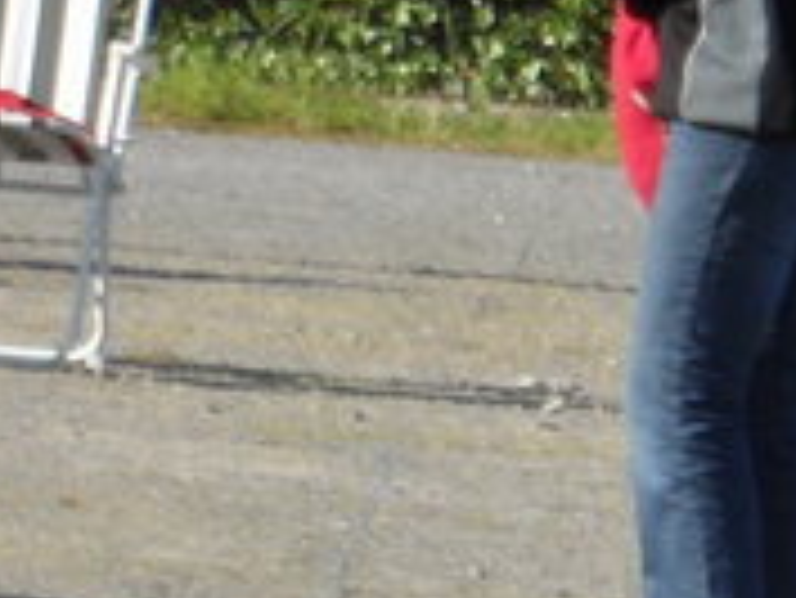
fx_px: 29891
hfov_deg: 1.5
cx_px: 1812
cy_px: 1376
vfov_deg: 1.1
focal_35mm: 1299
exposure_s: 1/250
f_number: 5
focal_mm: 39.5
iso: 80
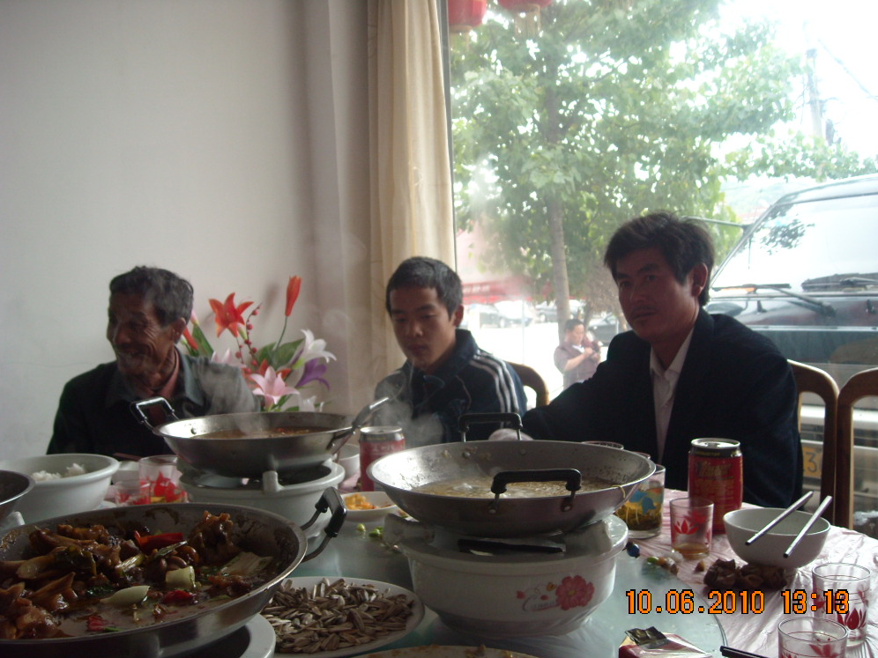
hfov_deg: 51.4
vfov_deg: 39.7
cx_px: 436
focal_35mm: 36
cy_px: 335
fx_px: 913
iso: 135
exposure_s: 1/60
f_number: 2.8
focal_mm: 5.7
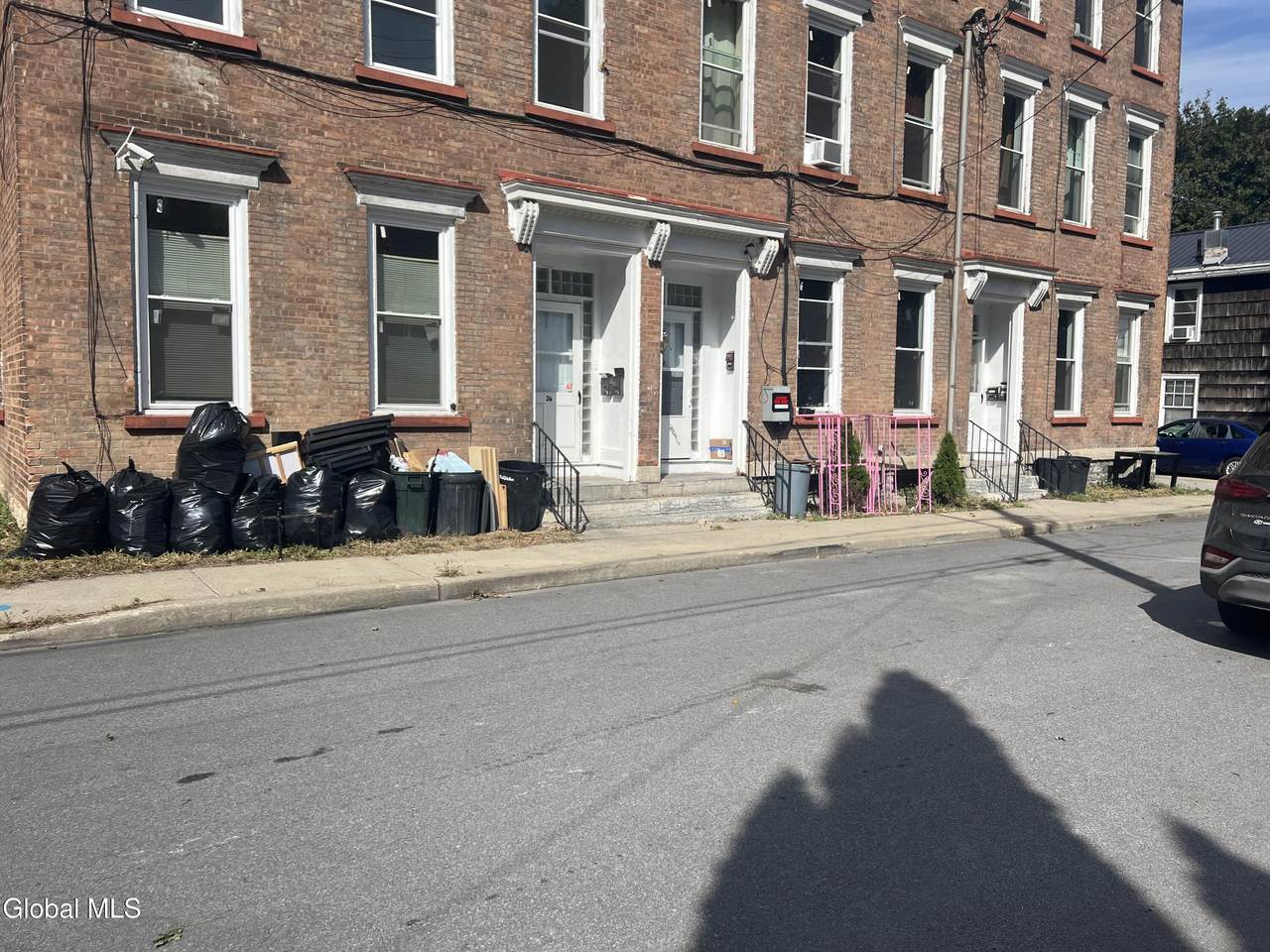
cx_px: 635
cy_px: 476
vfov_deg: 53.1
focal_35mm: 26
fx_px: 954
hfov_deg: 67.3
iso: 50
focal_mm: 5.7
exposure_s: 1/5319
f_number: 1.5
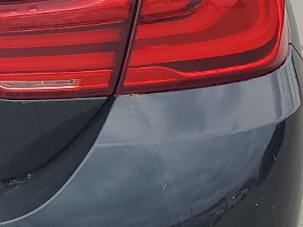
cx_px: -278
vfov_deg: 12.1
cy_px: 35
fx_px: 1068
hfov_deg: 14.0
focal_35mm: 122
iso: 50
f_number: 1.5
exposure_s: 1/2000
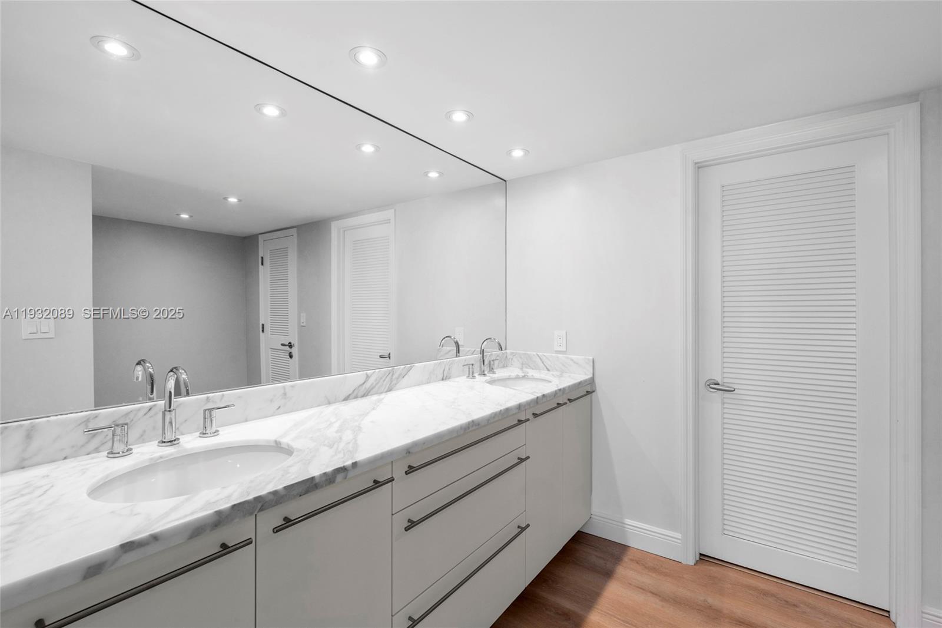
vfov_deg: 73.7
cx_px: 471
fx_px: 419
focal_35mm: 16
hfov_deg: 96.7
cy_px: 314
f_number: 9
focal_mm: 16
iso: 200
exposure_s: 1/25
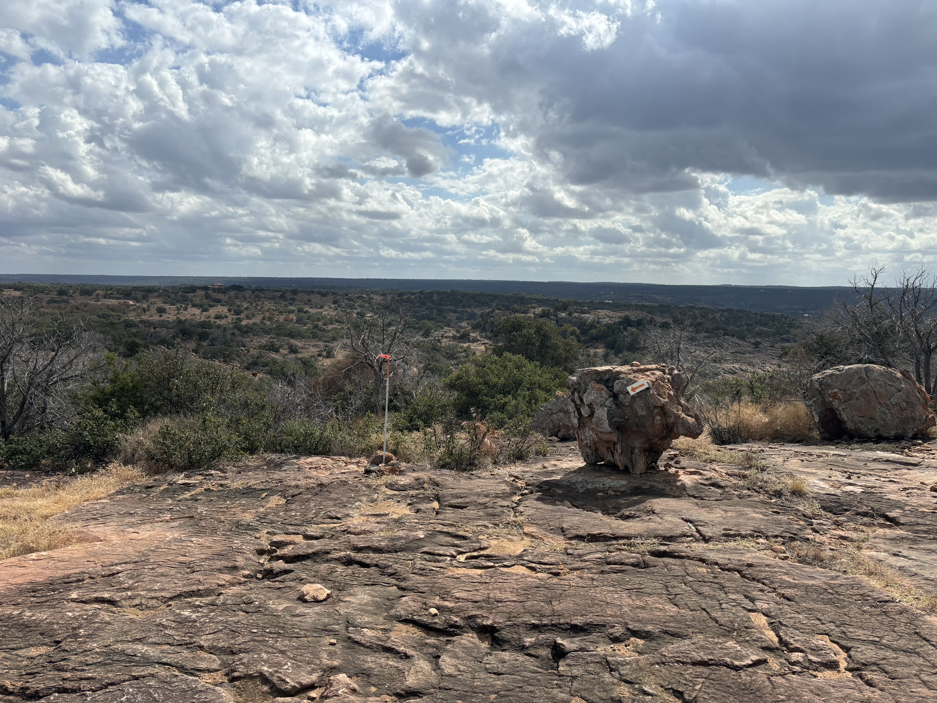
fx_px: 704
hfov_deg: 67.3
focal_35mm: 26
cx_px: 468
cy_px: 352
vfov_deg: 53.1
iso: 50
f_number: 1.6
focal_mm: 5.96
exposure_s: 1/6329
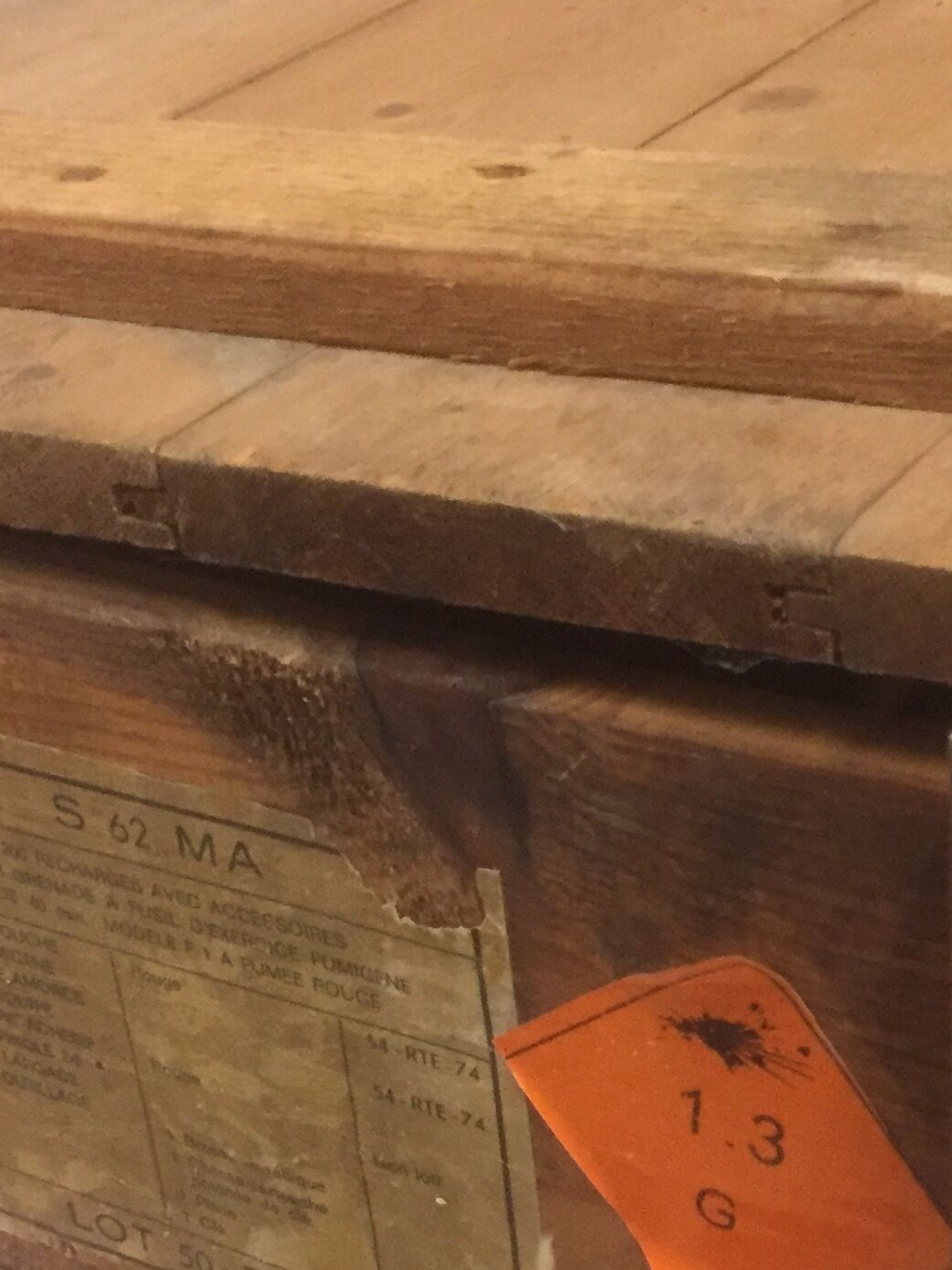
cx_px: 570
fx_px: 2493
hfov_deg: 21.6
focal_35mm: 68
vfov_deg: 27.9
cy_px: 1036
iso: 250
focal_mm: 4.15
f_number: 2.2
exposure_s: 1/25
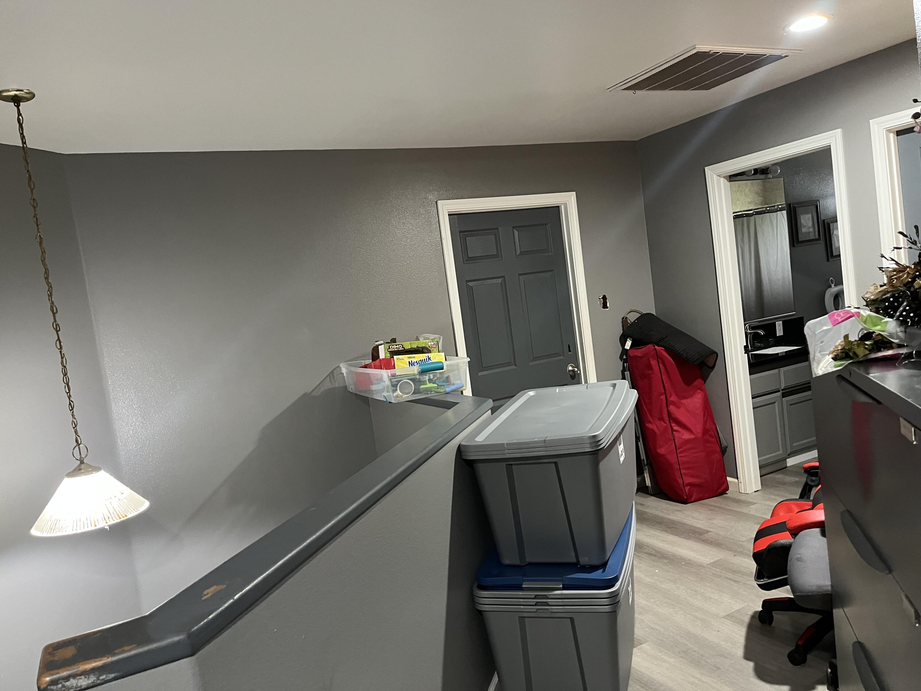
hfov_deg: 67.3
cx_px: 460
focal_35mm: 26
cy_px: 346
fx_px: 692
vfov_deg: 53.1
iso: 500
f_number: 1.6
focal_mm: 5.1
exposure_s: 1/40
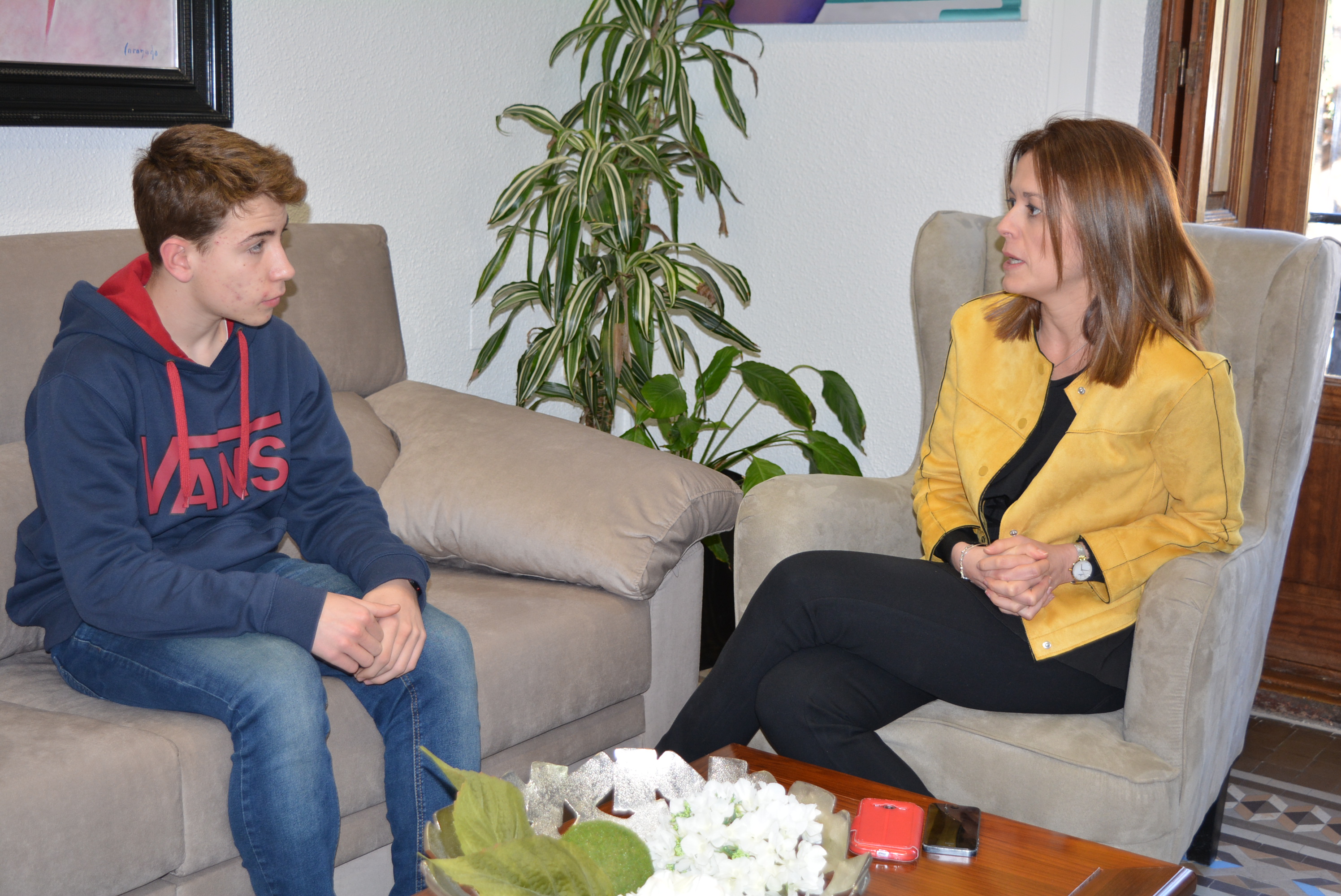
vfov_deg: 29.0
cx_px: 670
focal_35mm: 46
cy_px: 448
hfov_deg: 42.3
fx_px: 1733
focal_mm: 31
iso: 400
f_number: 4.2
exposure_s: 1/60
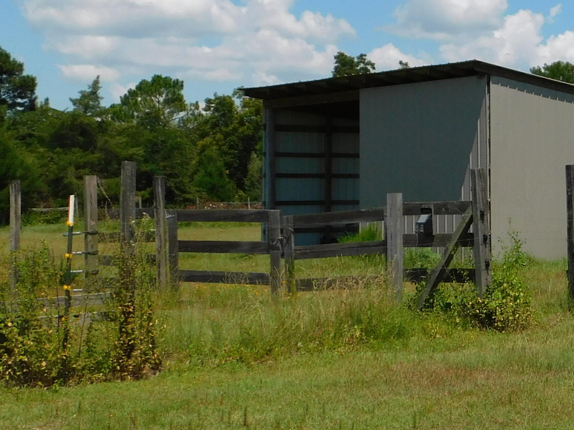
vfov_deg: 18.8
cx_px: 668
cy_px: 139
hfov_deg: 23.2
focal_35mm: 78
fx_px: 1293
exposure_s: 1/640
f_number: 6.4
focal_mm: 5.3
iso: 125
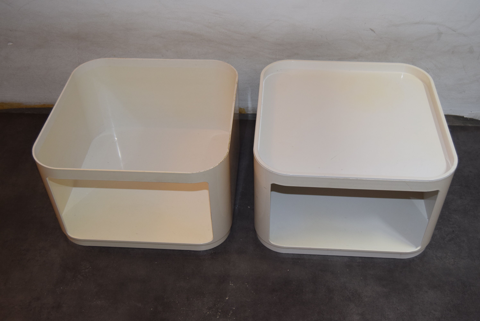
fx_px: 520
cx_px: 240
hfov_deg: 49.5
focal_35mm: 39
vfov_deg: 34.3
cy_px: 160
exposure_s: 1/80
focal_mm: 26
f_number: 4
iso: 800
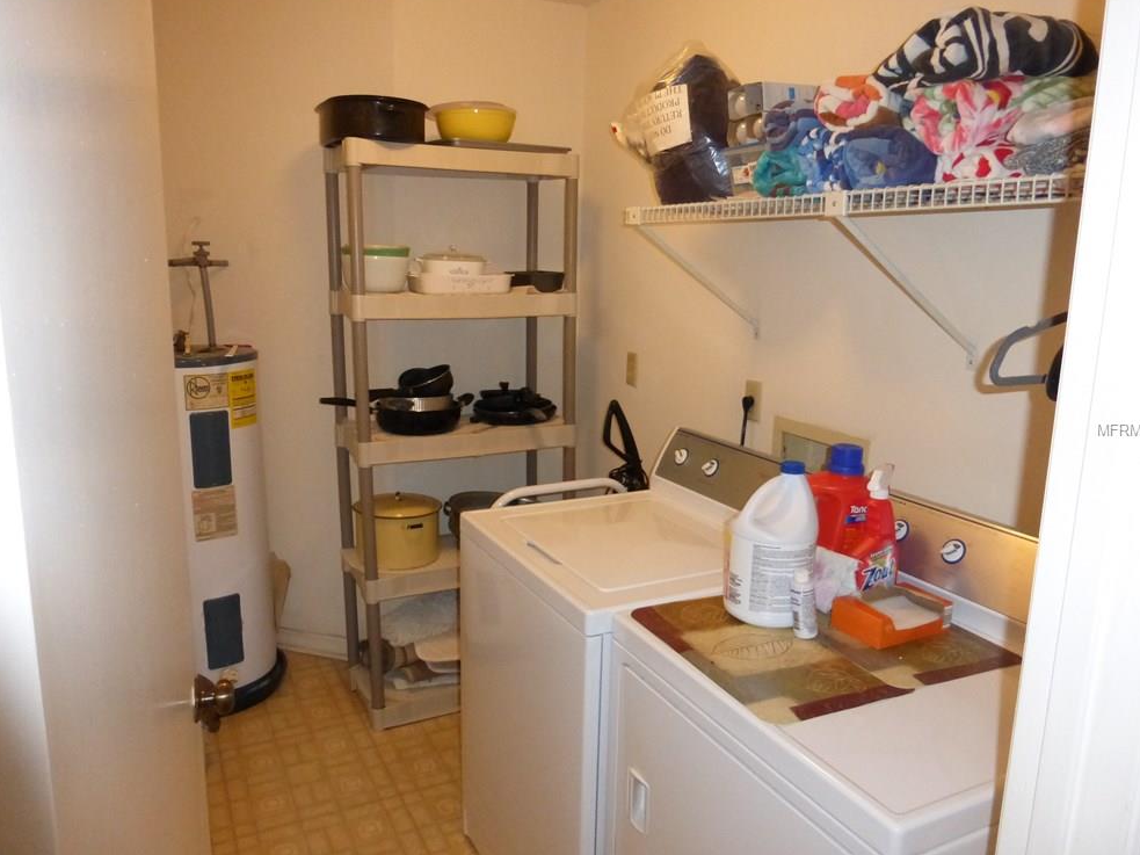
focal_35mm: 25
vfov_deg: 54.9
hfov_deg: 69.4
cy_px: 429
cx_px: 572
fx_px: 823
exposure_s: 1/60
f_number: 3.3
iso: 800
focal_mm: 4.3
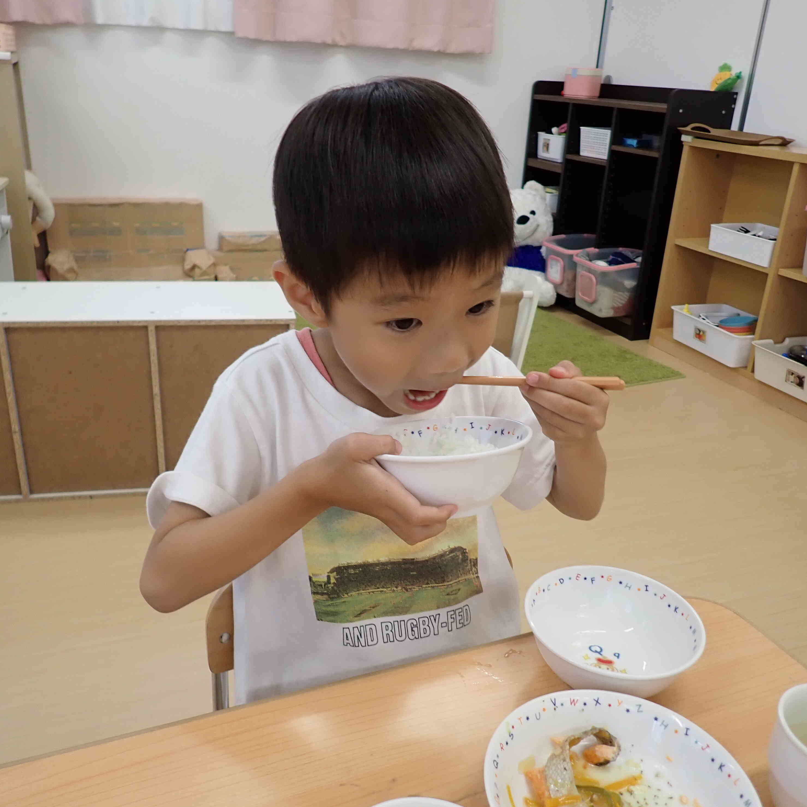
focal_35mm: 30
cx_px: 394
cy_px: 408
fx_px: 791
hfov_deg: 54.0
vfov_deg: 54.0
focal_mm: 4.5
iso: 160
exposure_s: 1/125
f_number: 2
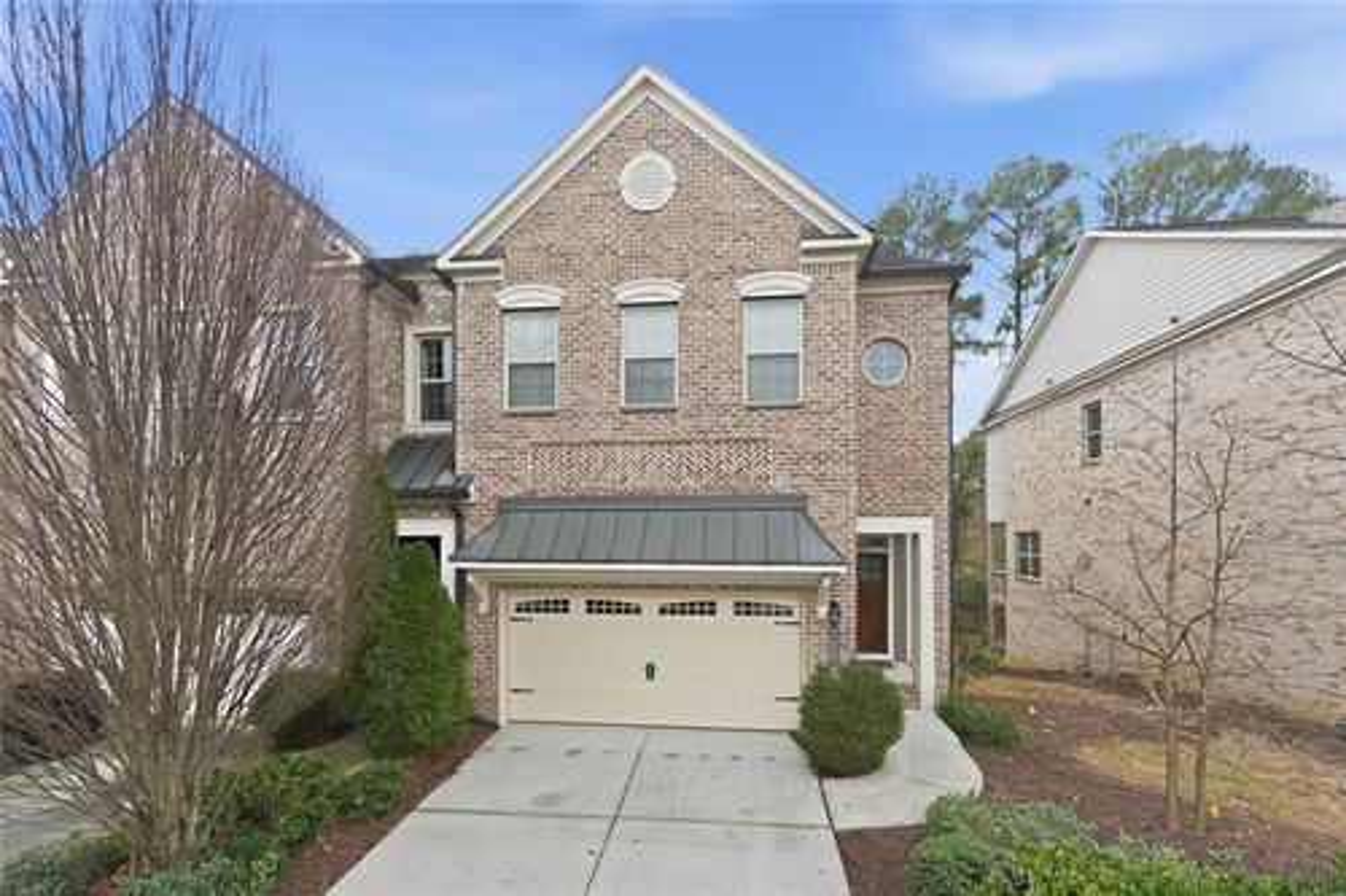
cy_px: 448
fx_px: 523
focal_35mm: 14
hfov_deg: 104.3
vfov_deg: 81.2
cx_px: 673
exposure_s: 1/500
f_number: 6.3
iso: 200
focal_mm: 14
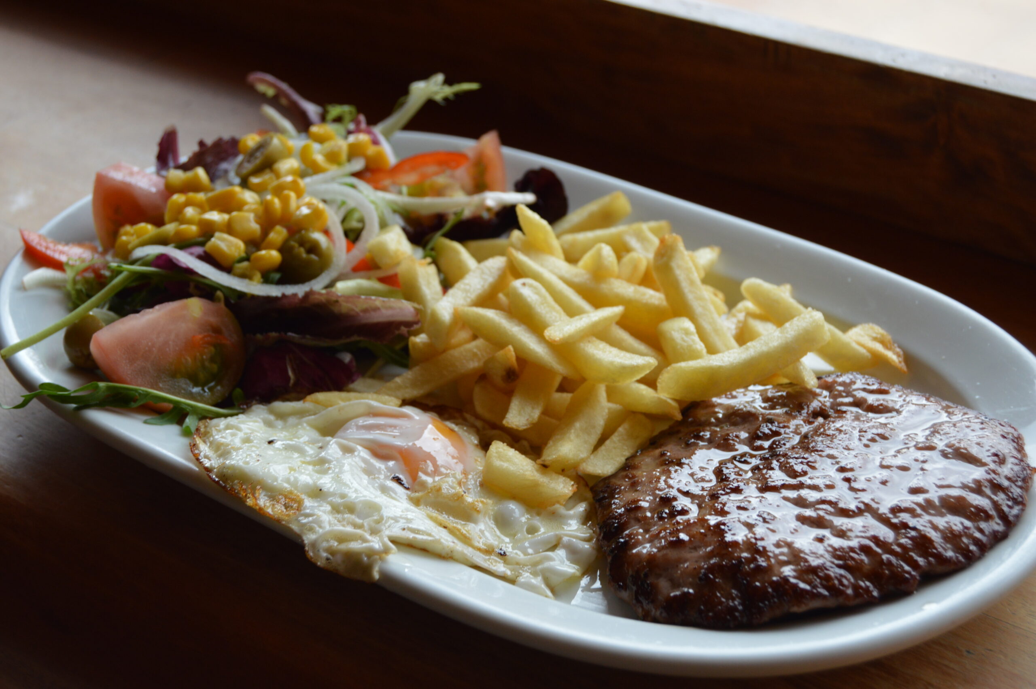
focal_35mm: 63
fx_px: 1811
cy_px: 344
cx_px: 518
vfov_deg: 21.5
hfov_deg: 31.9
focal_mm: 42
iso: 400
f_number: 5
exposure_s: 1/80
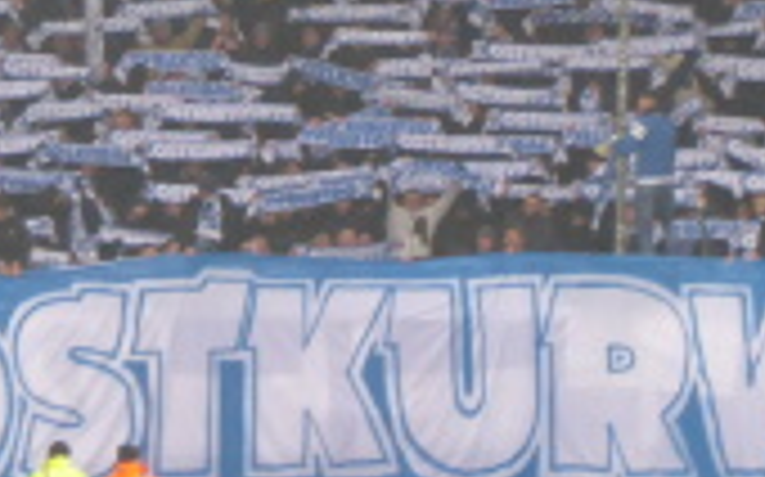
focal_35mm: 841
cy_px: -130
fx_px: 17522
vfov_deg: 1.6
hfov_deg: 2.5
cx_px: 153
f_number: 5.8
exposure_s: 1/50
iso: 400
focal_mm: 53.8
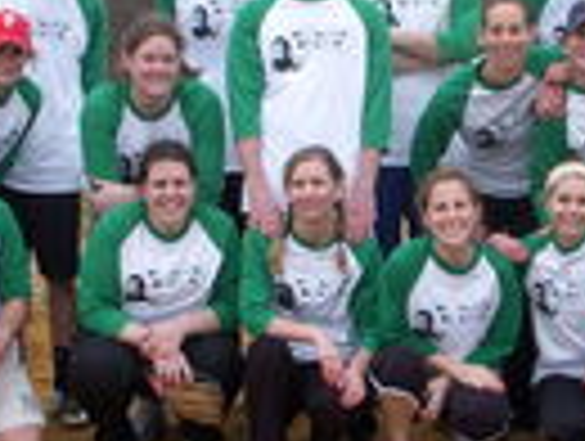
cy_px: 250
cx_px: 380
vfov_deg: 13.0
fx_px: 1930
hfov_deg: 17.2
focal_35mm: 114
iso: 100
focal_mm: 6.3
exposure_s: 1/250
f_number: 3.3
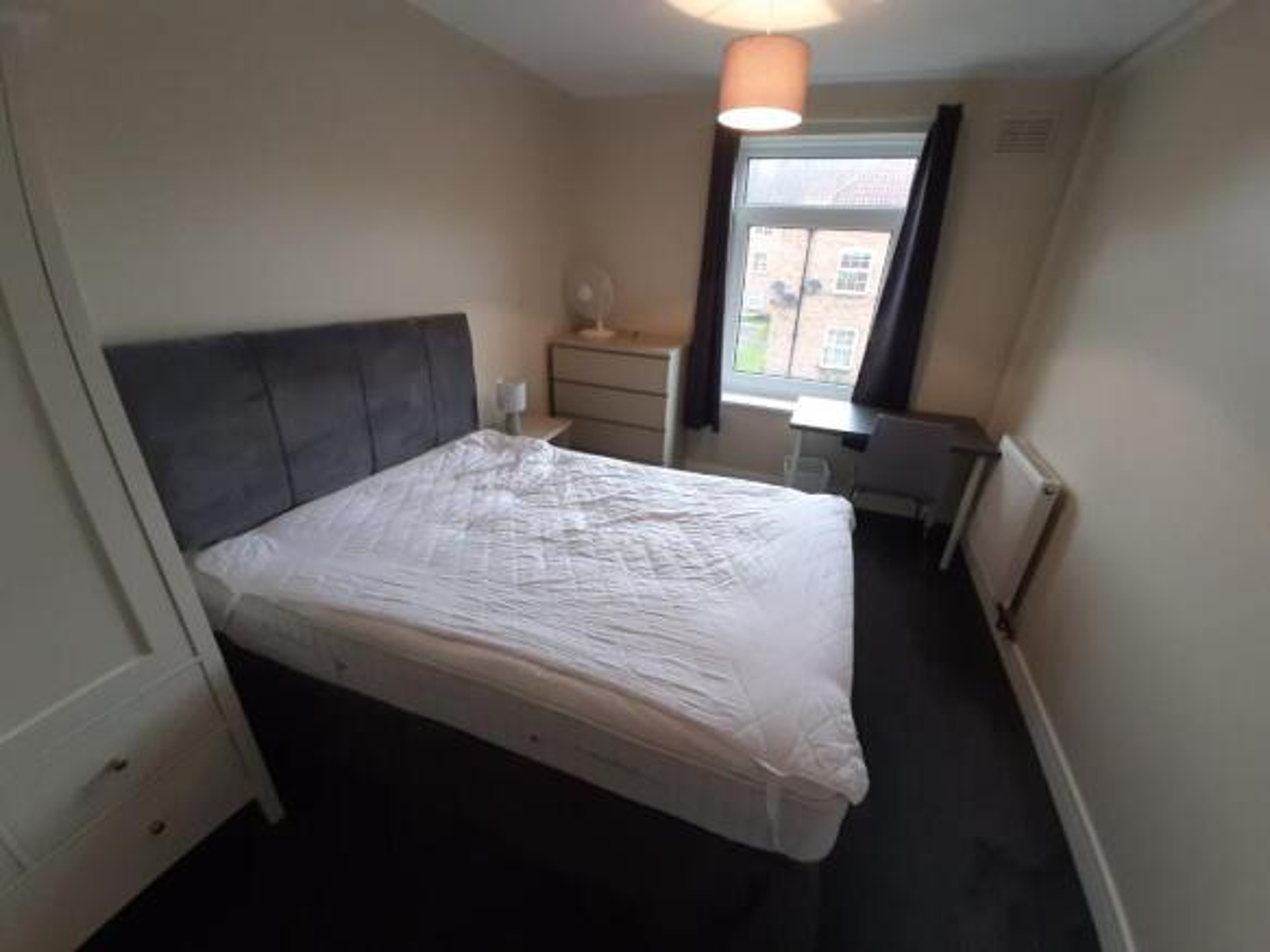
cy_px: 476
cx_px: 635
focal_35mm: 13
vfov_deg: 89.9
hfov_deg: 106.2
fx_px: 477
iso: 125
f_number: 2.2
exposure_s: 1/50
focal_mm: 1.42
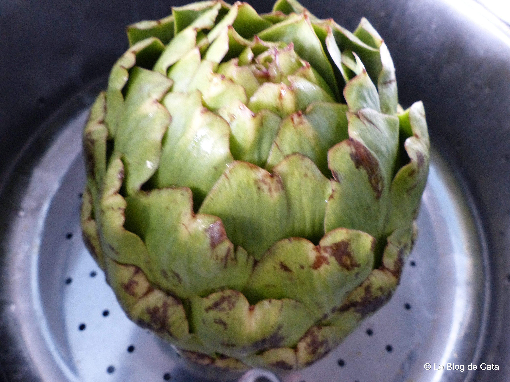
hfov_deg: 69.4
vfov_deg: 54.9
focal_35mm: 25
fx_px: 368
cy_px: 191
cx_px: 255
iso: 400
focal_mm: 4.5
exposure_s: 1/15
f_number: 2.8
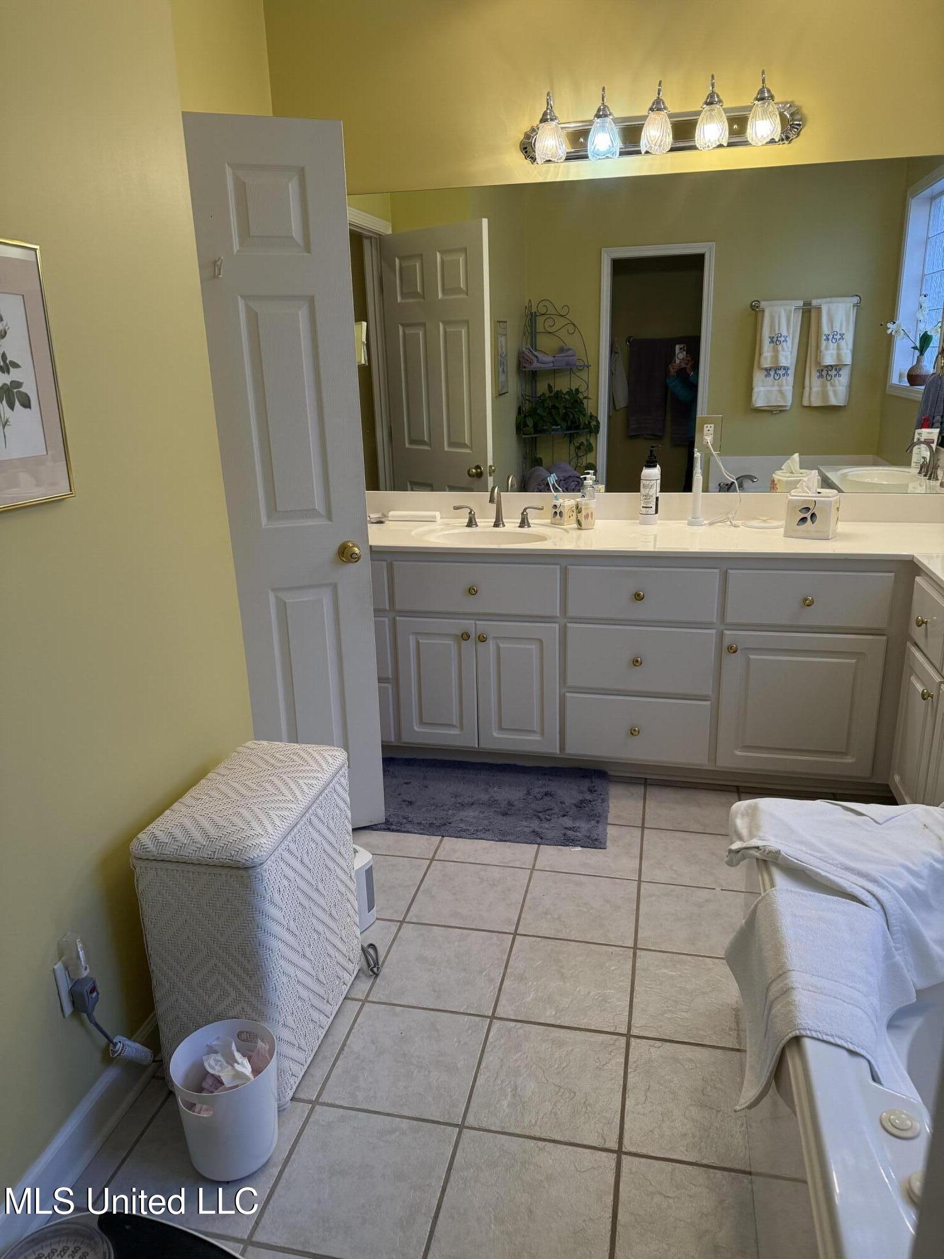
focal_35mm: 24
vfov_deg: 71.6
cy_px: 630
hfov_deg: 56.8
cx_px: 472
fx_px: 873
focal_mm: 6.76
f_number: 1.78
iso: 200
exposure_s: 1/205
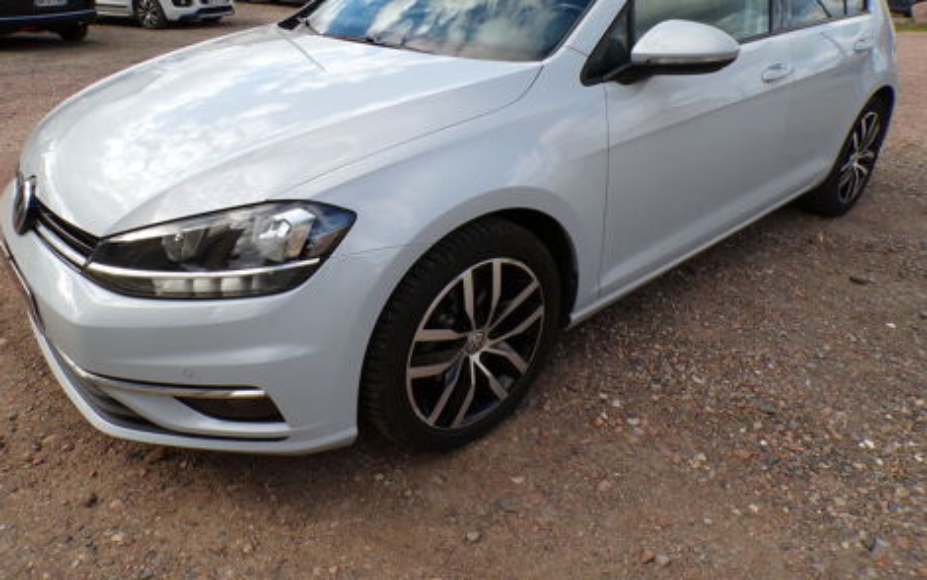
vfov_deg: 47.4
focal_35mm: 26
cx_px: 458
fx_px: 657
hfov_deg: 70.4
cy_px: 241
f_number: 5.8
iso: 100
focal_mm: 4.3
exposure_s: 1/160
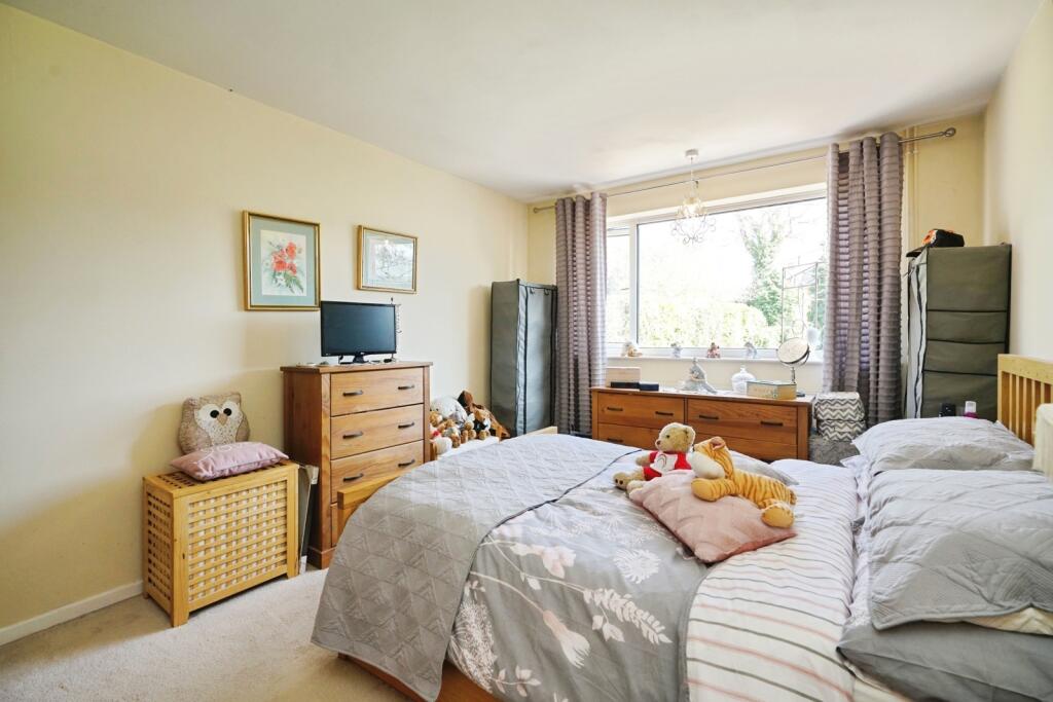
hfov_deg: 96.7
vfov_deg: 73.8
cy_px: 351
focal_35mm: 16
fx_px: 468
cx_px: 526
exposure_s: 1/100
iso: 1250
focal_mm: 16
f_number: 7.1
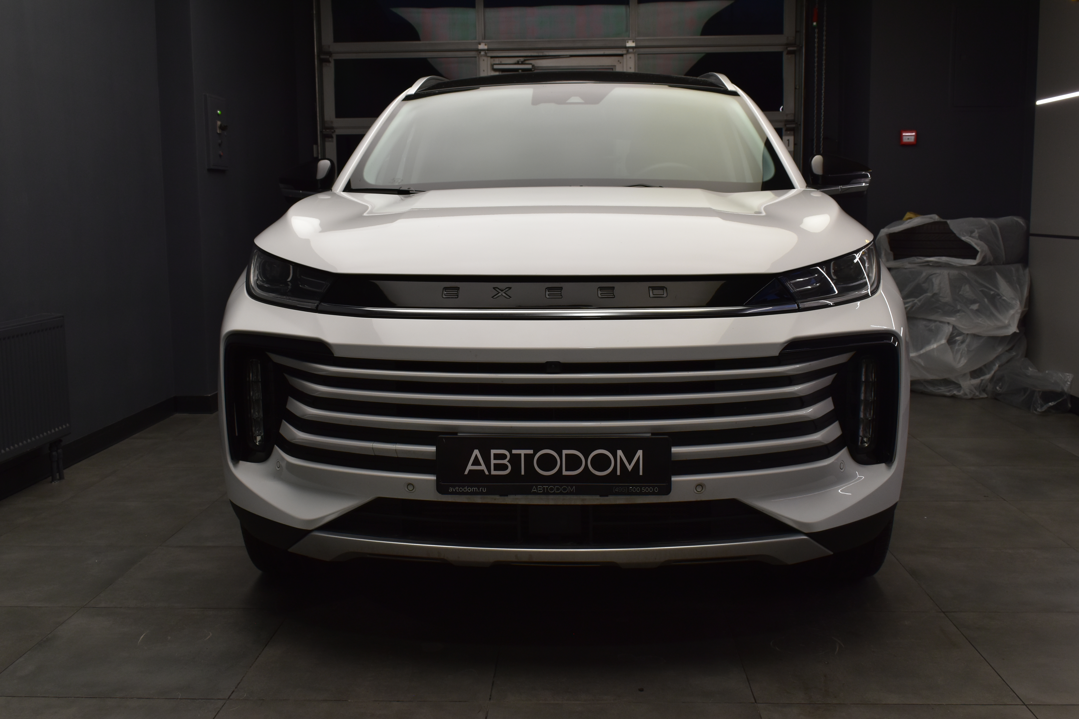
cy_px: 360
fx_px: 1124
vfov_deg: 35.5
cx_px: 540
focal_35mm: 38
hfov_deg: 51.3
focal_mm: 25
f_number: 8
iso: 400
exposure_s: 1/60
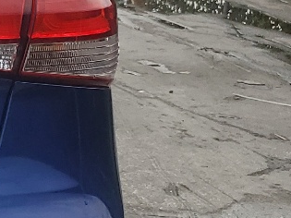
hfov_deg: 12.2
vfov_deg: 11.2
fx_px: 1109
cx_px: -383
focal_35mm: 132
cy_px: 139
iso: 50
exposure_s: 1/3333
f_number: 1.5
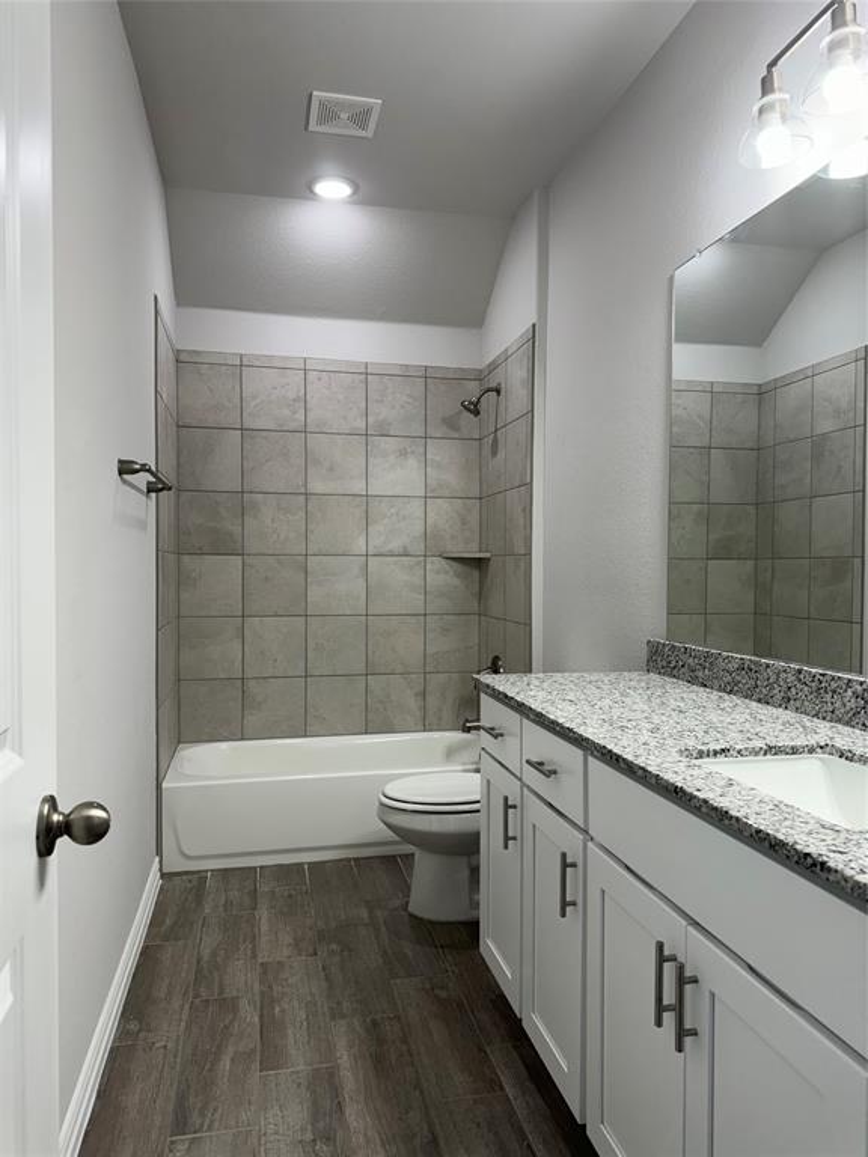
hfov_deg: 56.8
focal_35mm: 24
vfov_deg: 71.6
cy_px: 578
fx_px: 802
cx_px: 434
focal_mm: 6.86
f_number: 1.78
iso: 100
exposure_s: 1/120
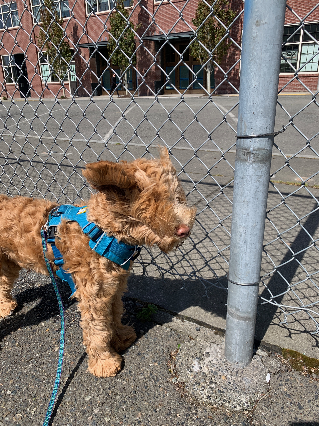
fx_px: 319
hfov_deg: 53.1
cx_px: 160
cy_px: 213
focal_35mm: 26
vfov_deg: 67.3
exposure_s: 1/2364
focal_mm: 4.25
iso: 25
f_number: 1.8
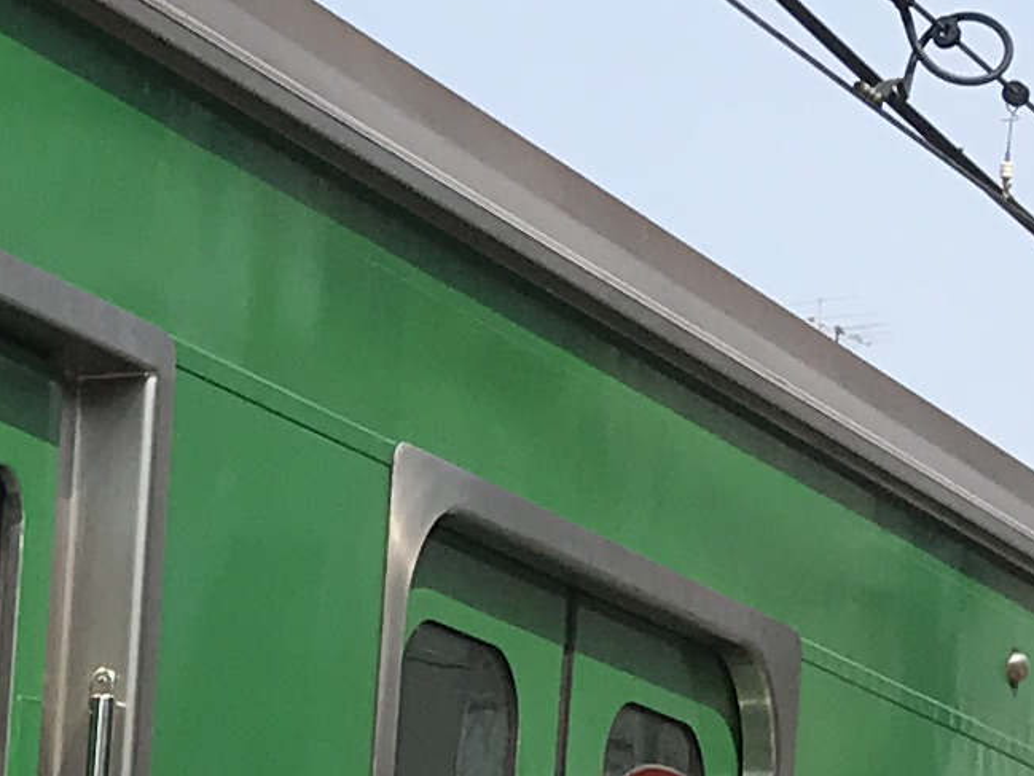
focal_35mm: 174
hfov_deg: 11.1
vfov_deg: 8.3
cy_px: 1237
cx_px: -282
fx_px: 5198
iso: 20
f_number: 1.8
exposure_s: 1/1996
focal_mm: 3.99
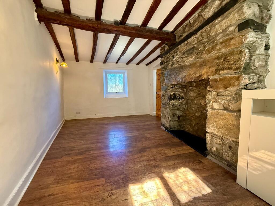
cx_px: 138
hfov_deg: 102.1
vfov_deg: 85.7
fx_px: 111
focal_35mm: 14
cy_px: 103
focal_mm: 2.22
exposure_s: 1/83
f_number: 2.2
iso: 320
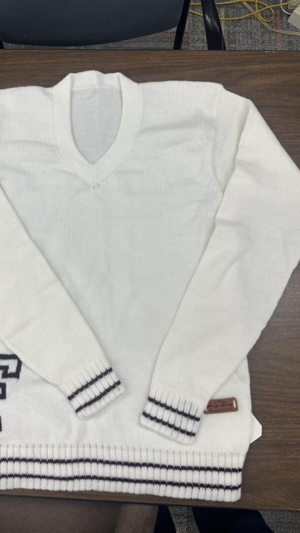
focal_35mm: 27
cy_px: 268
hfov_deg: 42.3
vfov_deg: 69.9
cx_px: 99
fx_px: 382
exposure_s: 1/120
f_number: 1.78
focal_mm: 6.86
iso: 80
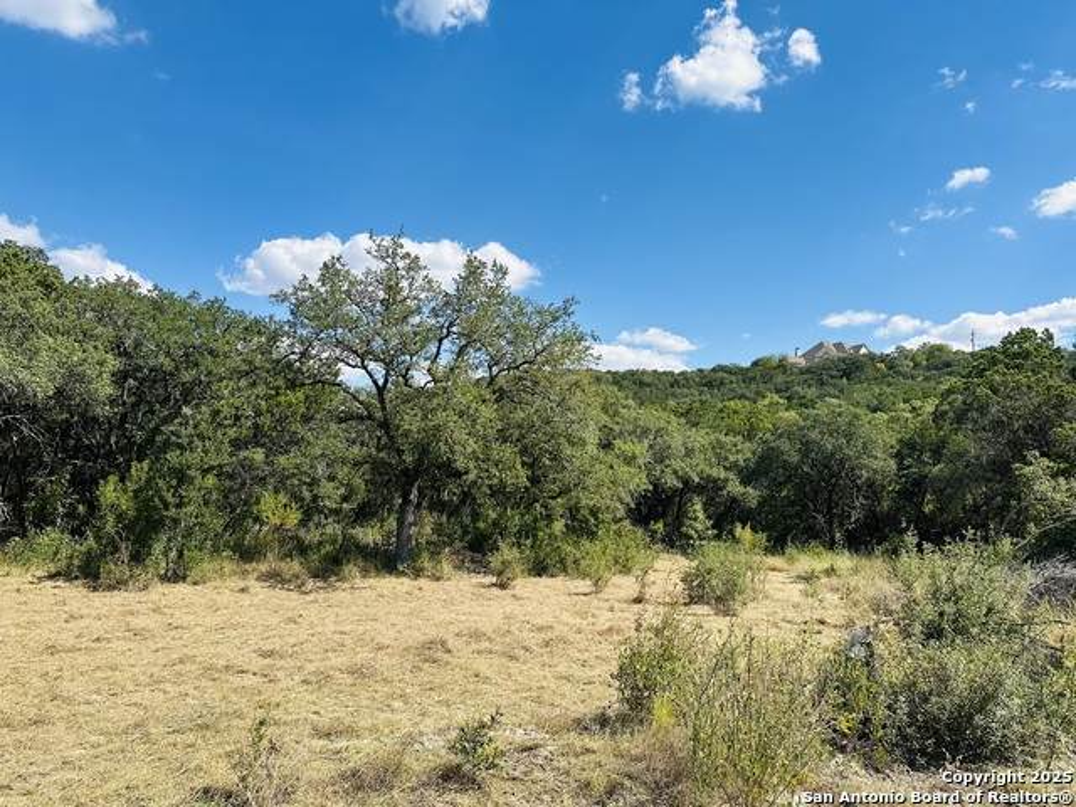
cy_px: 404
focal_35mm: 24
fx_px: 746
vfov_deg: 56.8
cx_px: 538
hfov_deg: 71.6
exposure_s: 1/4016
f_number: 1.78
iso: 80
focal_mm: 6.86
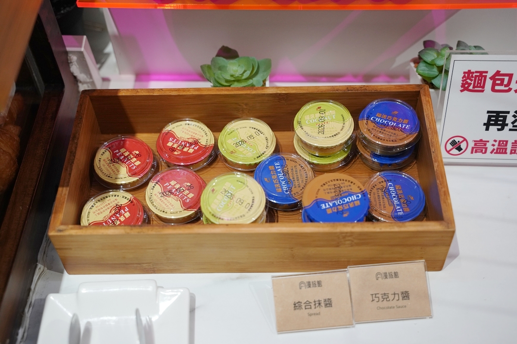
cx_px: 258
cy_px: 172
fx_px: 675
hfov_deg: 41.9
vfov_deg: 28.6
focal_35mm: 47
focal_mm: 47
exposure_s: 1/160
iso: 1600
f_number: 3.5
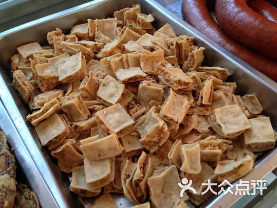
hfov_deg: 55.4
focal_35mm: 33
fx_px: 264
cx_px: 138
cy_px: 104
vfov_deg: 42.9
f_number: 2.4
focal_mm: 4.13
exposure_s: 1/20
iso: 160
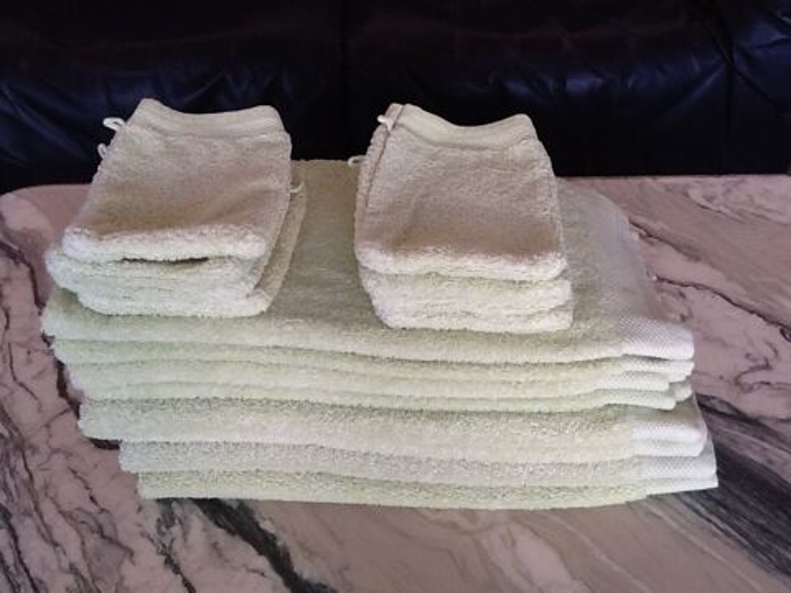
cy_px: 296
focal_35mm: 44
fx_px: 1005
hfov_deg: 42.9
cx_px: 396
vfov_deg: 32.9
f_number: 2.4
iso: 50
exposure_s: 1/40
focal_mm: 2.03
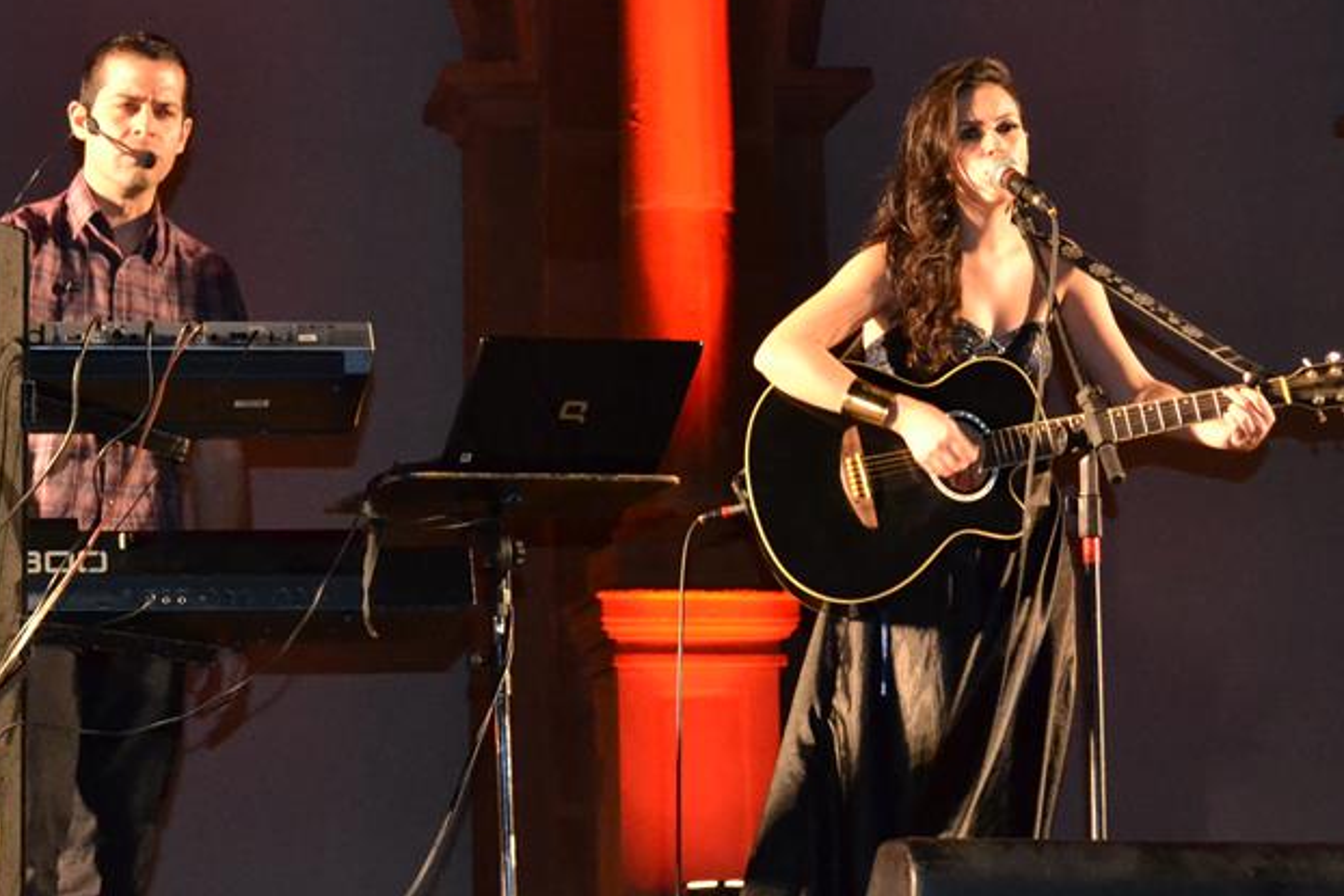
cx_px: 462
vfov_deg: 13.7
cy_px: 449
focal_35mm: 100
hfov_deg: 20.3
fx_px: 3734
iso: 3200
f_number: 5
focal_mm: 36
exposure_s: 1/60
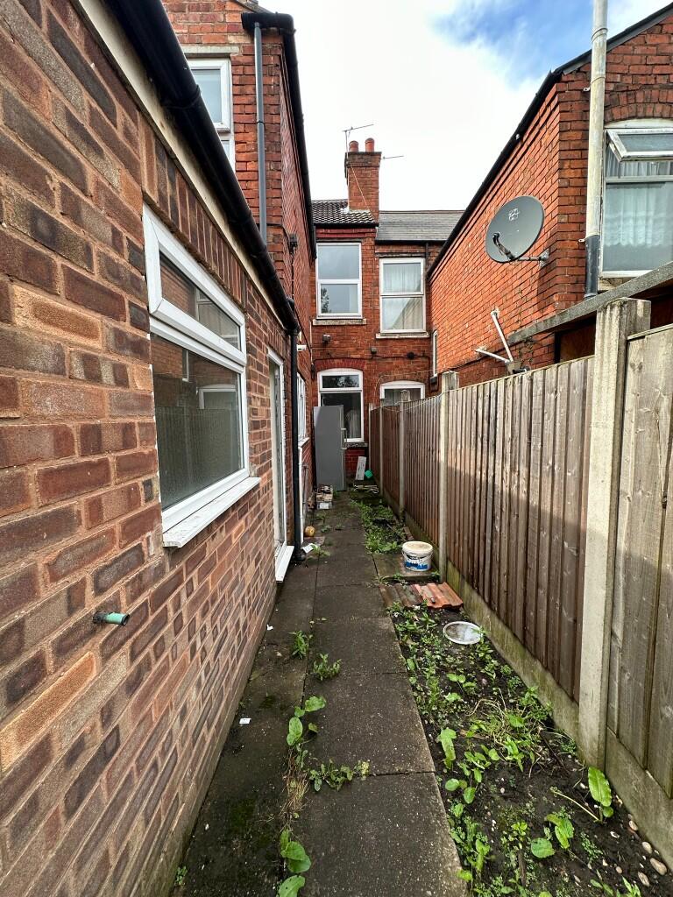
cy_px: 448
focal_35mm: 14
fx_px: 363
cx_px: 336
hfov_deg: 85.7
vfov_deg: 102.1
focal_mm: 2.22
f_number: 2.2
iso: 40
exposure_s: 1/346
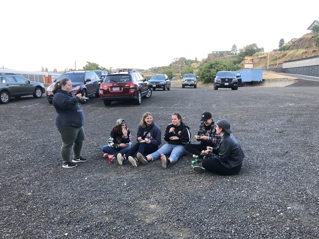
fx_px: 258
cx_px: 160
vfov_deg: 49.7
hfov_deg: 63.4
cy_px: 120
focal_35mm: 28
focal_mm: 3.99
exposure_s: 1/120
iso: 50
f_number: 1.8
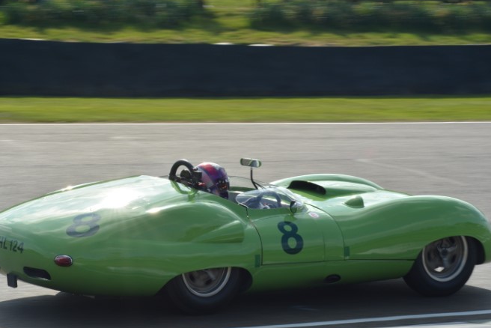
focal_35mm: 176
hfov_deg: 11.7
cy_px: 171
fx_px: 2401
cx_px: 238
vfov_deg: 7.8
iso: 400
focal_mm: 110
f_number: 18
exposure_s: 1/320
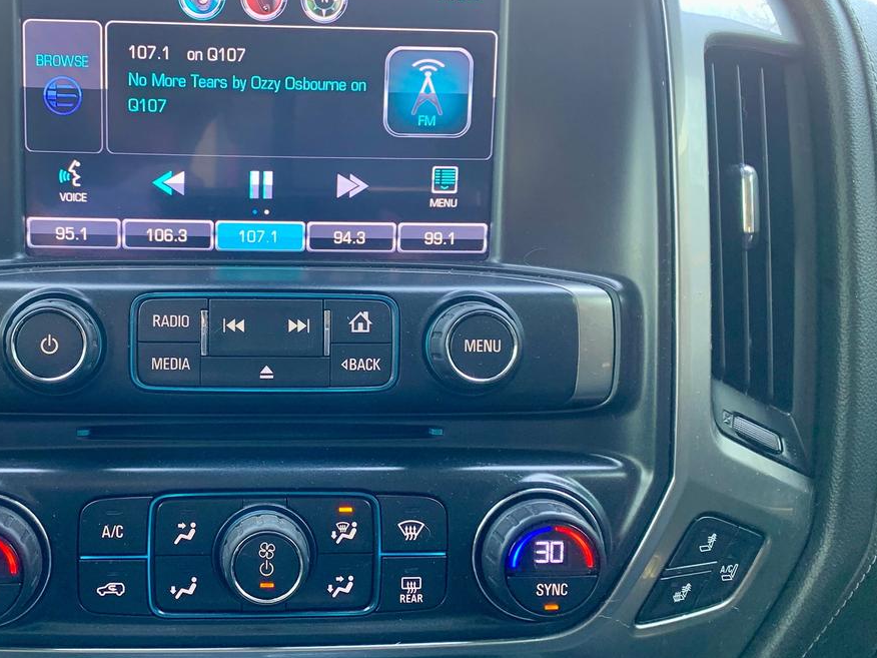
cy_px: 332
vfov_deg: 37.7
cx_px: 259
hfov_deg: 47.8
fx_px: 963
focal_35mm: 38
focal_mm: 4.25
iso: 100
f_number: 1.8
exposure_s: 1/67
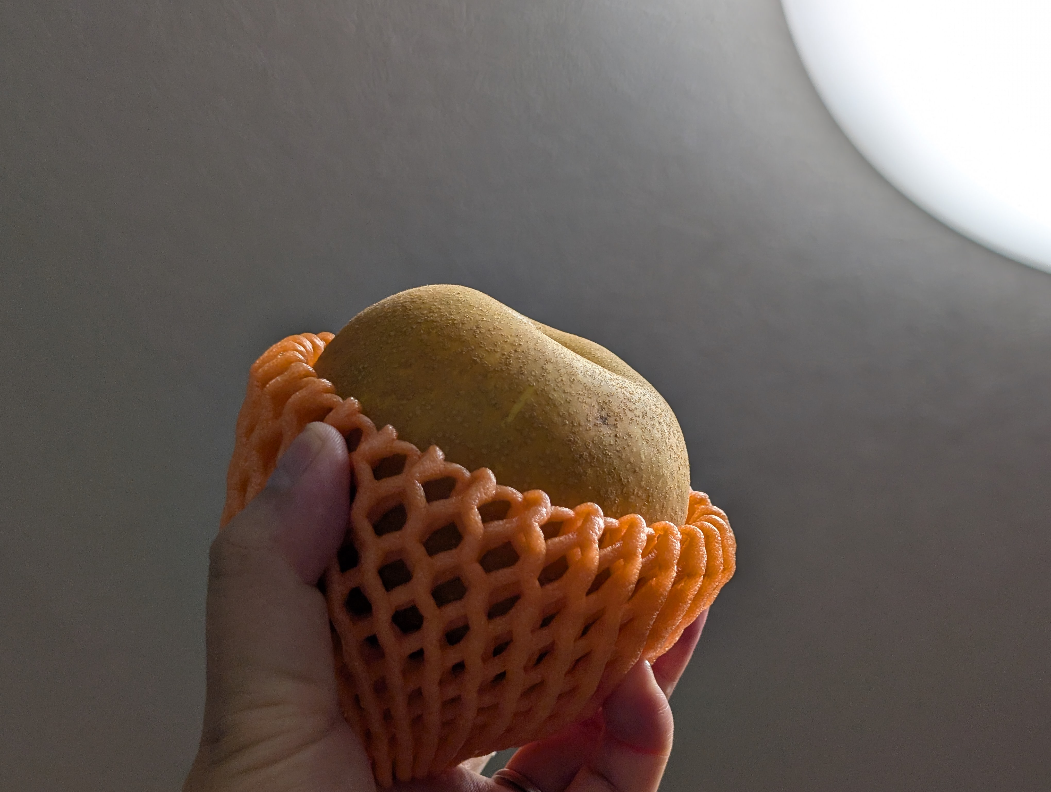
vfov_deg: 29.7
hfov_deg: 38.9
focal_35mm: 49
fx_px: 1490
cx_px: 526
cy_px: 396
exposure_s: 1/88.5
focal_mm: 6.9
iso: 29
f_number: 1.68
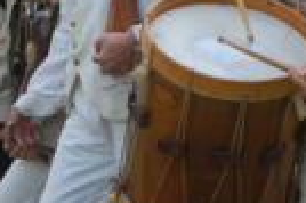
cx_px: 158
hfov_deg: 3.4
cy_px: -50
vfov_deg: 2.3
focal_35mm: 604
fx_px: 5132
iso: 400
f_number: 5.6
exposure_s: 1/400
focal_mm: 135
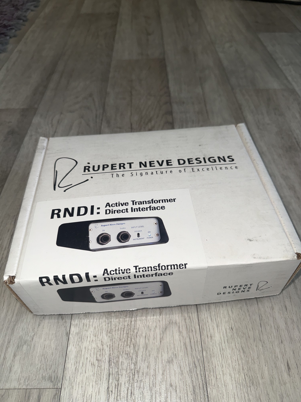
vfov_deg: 71.6
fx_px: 278
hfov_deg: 56.8
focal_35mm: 24
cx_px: 150
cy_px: 201
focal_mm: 6.76
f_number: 1.78
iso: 50
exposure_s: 1/80
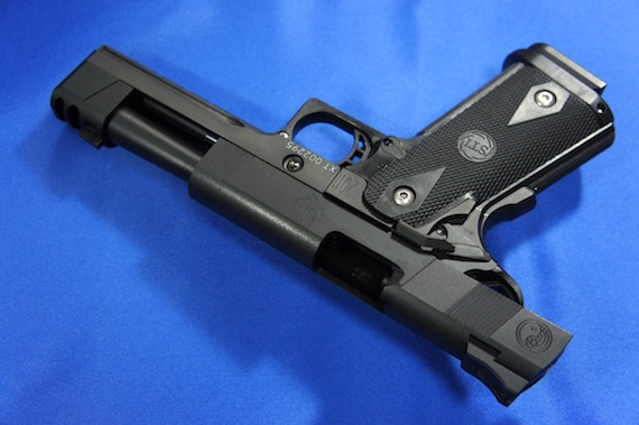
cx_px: 320
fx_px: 771
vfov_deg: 30.8
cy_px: 212
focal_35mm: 44
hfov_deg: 45.0
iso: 1600
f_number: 4
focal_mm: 29
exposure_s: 1/50
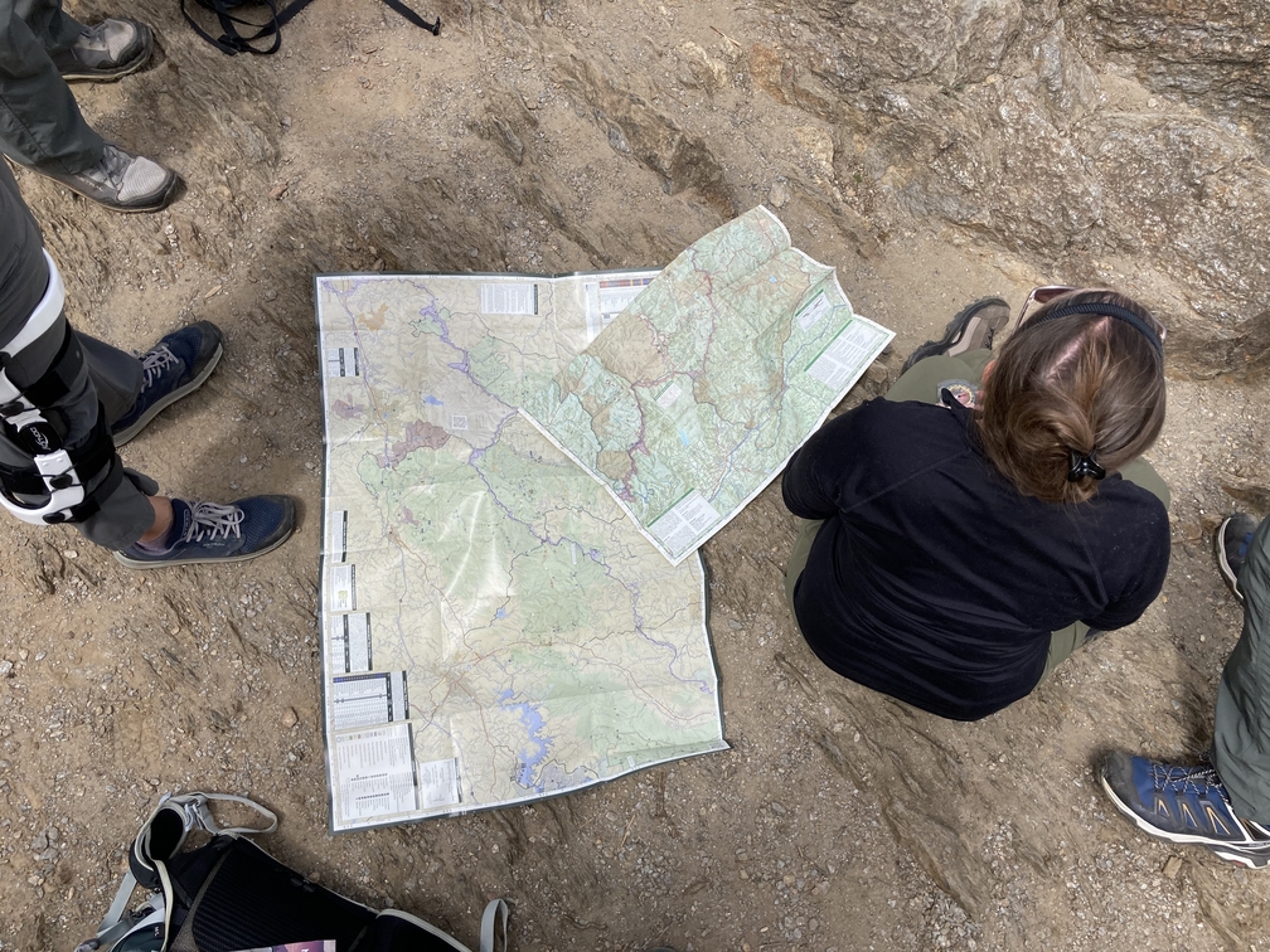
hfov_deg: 63.4
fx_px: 1027
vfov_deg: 49.7
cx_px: 635
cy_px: 476
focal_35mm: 28
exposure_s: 1/2404
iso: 20
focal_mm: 3.99
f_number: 1.8
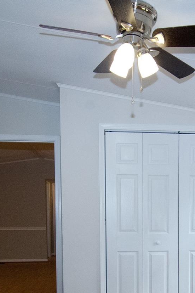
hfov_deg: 31.0
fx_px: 346
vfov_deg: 43.4
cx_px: 144
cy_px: 239
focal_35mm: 43
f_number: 8
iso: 2500
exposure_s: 1/250
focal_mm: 11.5
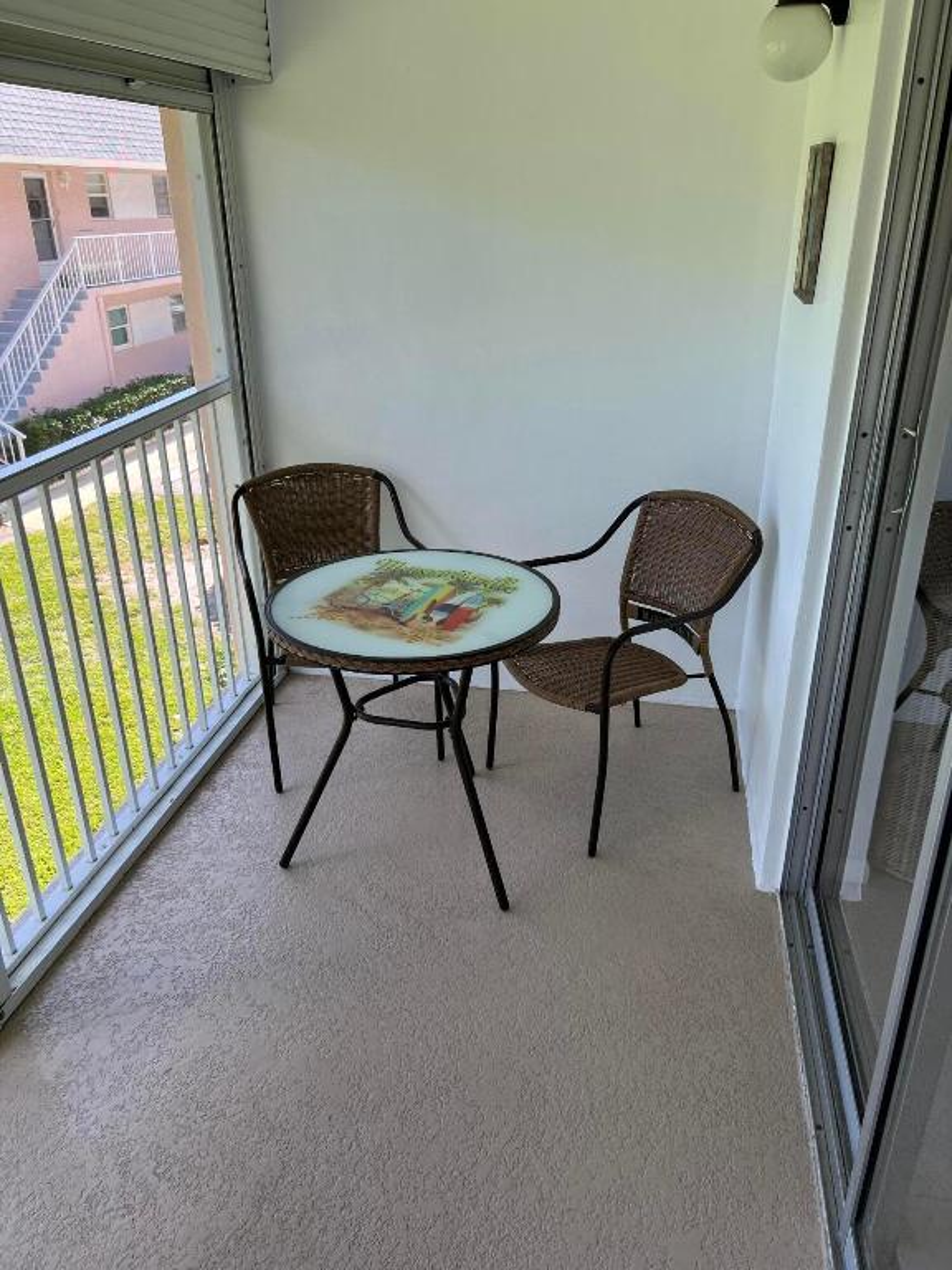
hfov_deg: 53.1
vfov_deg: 67.3
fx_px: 953
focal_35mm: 26
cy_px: 635
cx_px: 476
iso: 50
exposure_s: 1/389
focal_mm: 5.7
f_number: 1.5
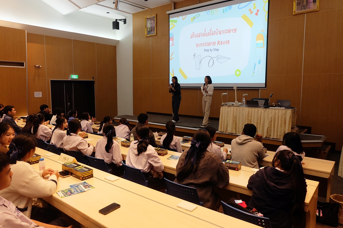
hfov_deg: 71.5
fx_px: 238
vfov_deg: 51.3
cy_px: 111
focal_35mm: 25
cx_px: 165
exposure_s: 1/75
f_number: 3.5
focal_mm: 16
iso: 800
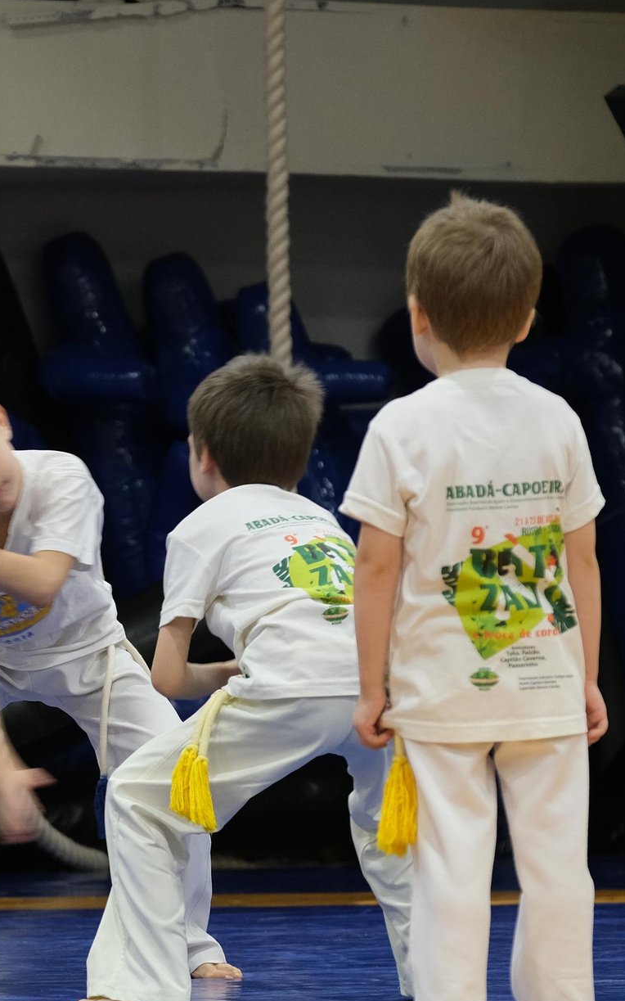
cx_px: 106
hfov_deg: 3.9
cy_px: 645
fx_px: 9133
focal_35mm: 335
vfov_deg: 6.3
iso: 800
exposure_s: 1/60
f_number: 4.2
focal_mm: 104.9
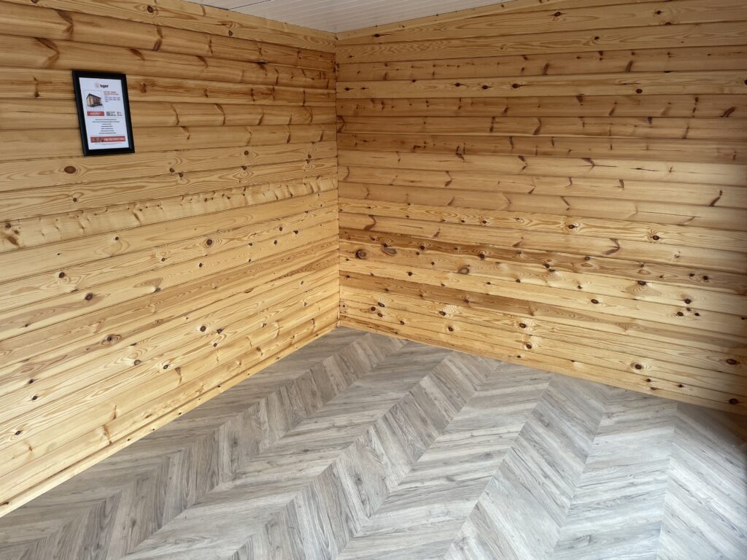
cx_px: 374
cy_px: 280
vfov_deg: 53.1
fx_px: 561
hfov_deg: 67.3
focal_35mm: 26
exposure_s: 1/121
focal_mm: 4.2
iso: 50
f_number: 1.6
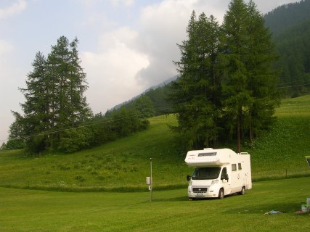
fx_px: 385
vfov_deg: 33.6
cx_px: 155
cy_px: 116
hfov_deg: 43.9
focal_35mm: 43
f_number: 3
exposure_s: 1/516
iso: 50
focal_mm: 6.6
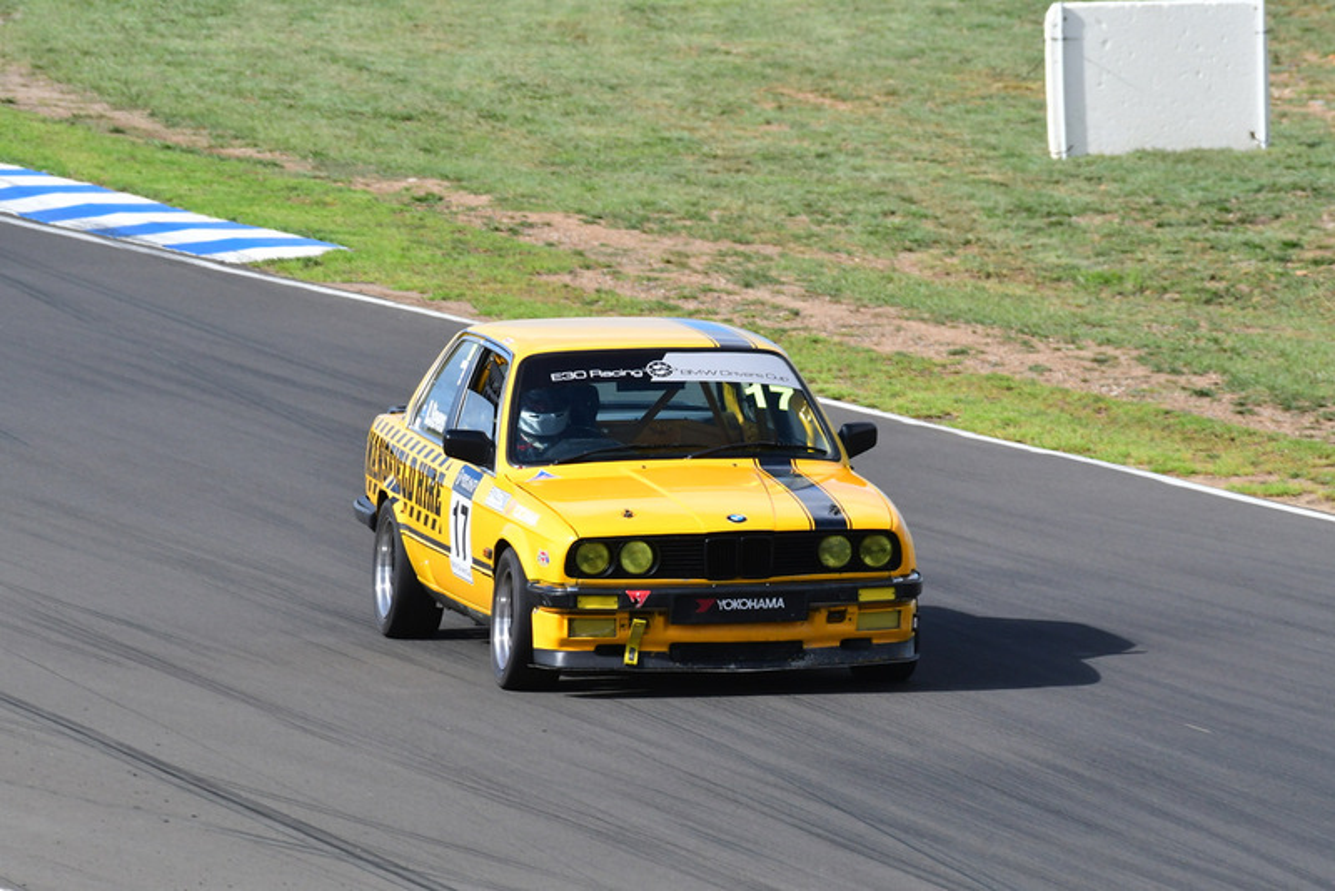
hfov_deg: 2.7
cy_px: 446
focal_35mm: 750
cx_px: 668
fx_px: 27821
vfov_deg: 1.8
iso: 640
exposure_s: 1/640
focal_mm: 500
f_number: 11
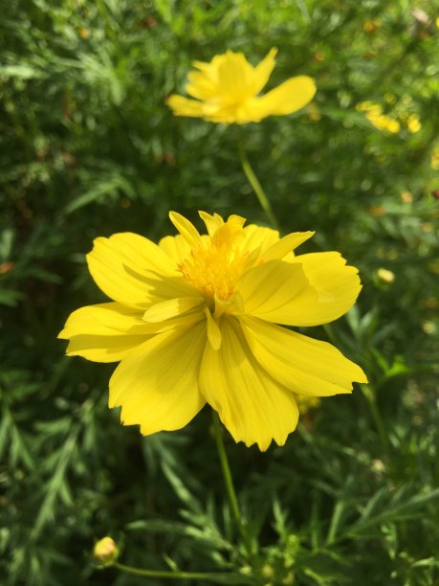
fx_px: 490
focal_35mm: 29
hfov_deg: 48.2
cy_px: 293
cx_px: 220
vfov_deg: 61.7
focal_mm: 4.15
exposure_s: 1/1603
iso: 25
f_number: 2.2
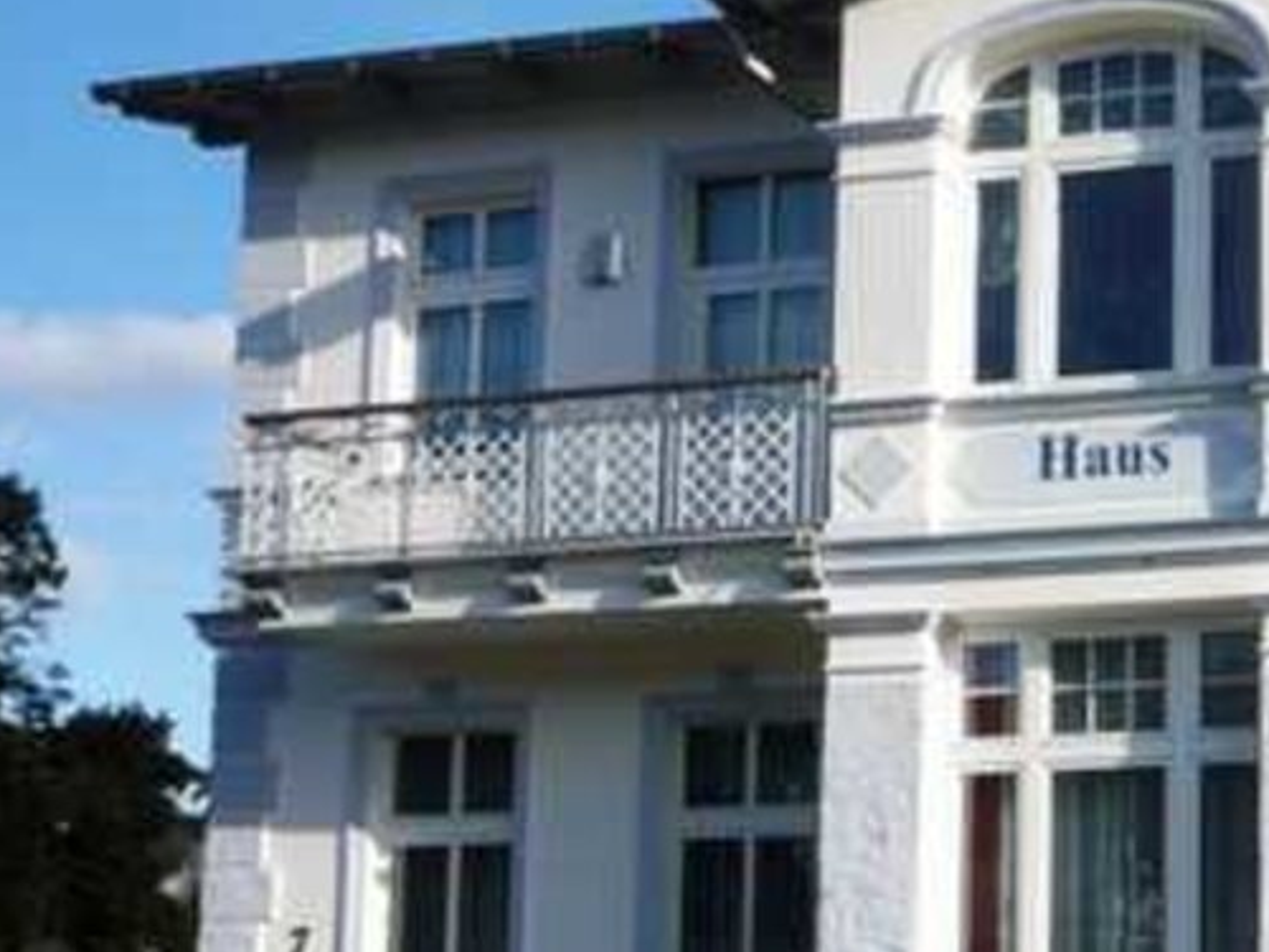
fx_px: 2639
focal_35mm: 72
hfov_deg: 24.7
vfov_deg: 20.2
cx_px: 1477
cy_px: 746
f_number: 4.5
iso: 100
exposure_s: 1/400
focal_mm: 5.2
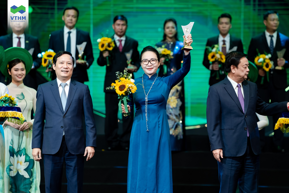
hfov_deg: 10.3
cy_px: 96
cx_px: 144
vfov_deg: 6.9
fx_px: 1605
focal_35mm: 200
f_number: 3.5
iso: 1250
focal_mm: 200
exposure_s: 1/320
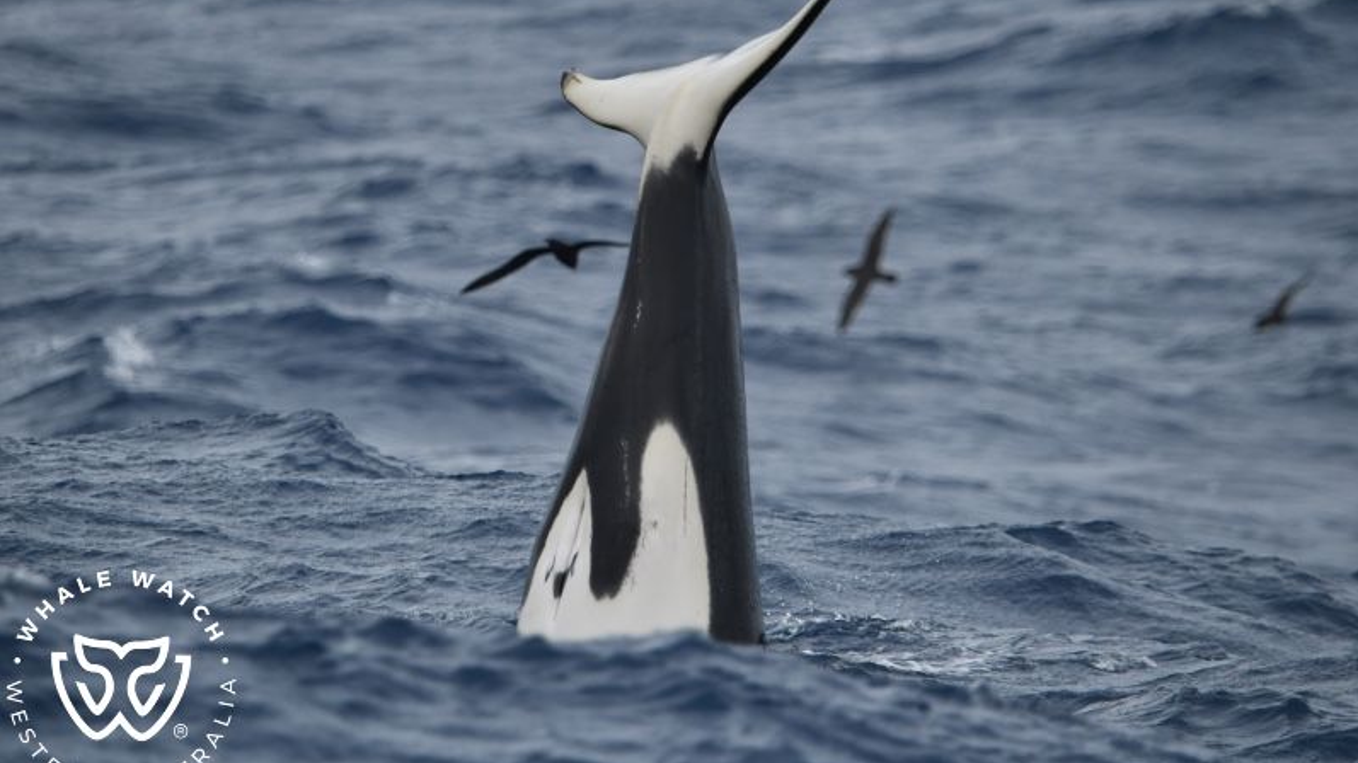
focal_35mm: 473
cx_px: 680
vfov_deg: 2.6
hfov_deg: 4.6
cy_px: 352
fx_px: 17029
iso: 900
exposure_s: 1/8000
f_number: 6
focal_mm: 450
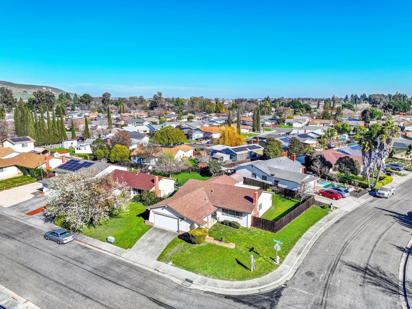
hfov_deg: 71.6
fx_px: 286
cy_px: 154
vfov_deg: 56.8
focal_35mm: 24
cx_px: 206
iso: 100
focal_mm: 12.3
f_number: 2.8
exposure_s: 1/2000
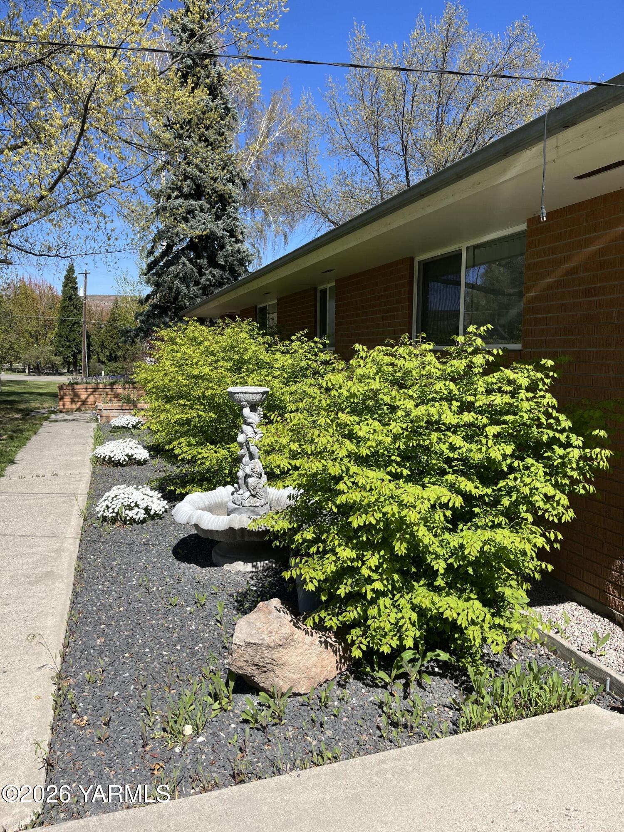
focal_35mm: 26
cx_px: 312
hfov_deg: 53.1
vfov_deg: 67.3
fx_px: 625
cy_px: 416
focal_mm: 5.1
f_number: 1.6
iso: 50
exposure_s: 1/2688
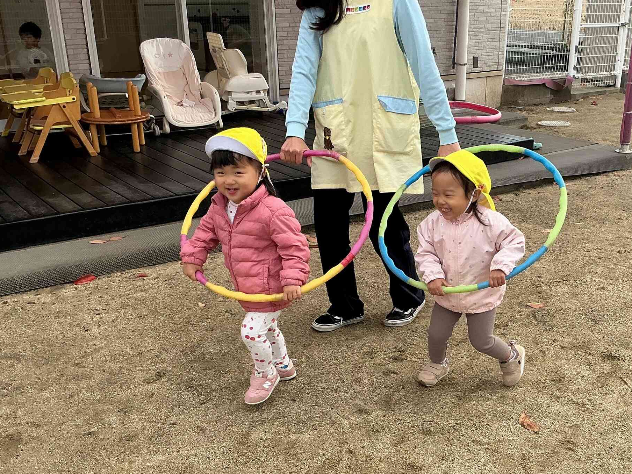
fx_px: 749
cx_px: 390
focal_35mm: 41
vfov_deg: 34.9
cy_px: 302
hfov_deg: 45.4
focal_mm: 3
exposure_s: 1/556
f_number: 1.8
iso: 25
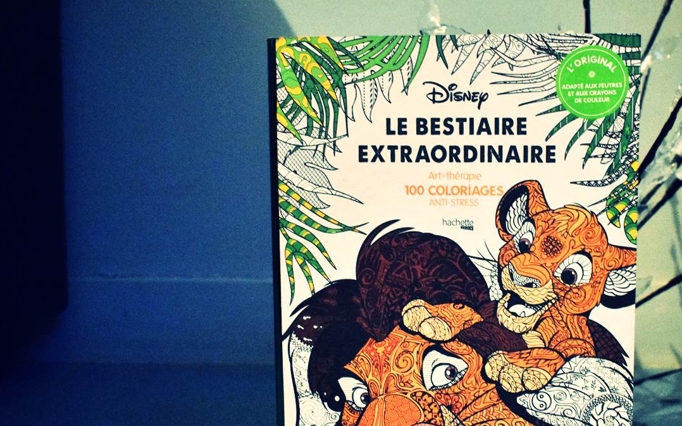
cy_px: 288
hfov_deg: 34.2
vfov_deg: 21.9
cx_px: 457
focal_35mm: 59
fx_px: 1097
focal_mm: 26
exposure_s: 1/40
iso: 6400
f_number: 4
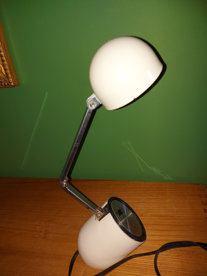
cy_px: 138
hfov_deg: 56.8
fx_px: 191
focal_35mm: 24
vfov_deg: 71.6
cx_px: 104
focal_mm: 5.23
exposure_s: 1/50
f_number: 1.8
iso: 50
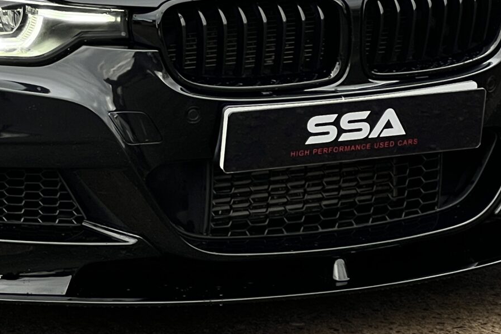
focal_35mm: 230
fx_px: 3201
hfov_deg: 8.9
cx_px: -56
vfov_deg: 5.9
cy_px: -135
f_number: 2.8
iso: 32
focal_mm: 9
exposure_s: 1/158
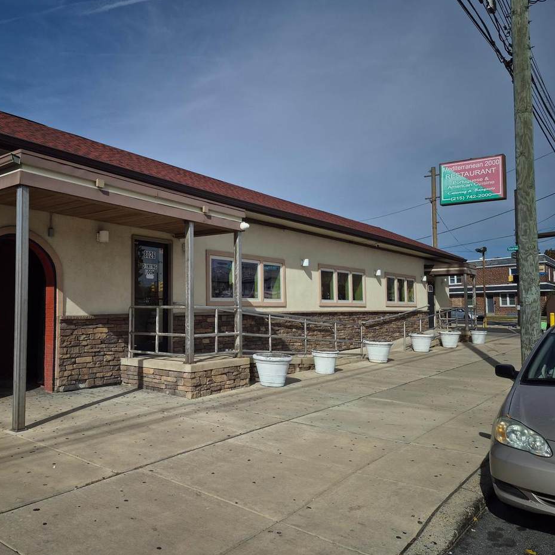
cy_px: 282
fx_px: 508
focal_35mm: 28
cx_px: 186
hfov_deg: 56.1
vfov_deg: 57.3
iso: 25
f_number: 1.8
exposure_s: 1/3120
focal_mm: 5.4
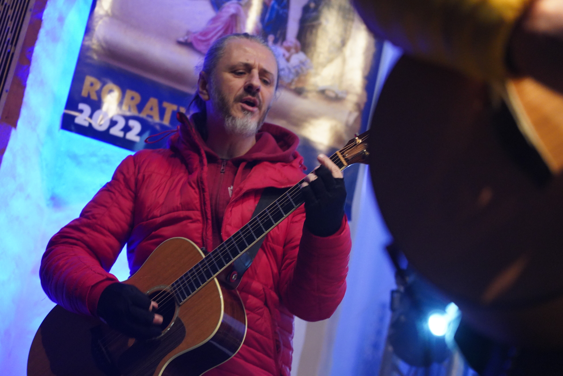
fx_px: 1439
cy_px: 188
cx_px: 282
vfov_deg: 14.9
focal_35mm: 92
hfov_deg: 22.1
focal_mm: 92
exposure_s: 1/160
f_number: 4
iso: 8000
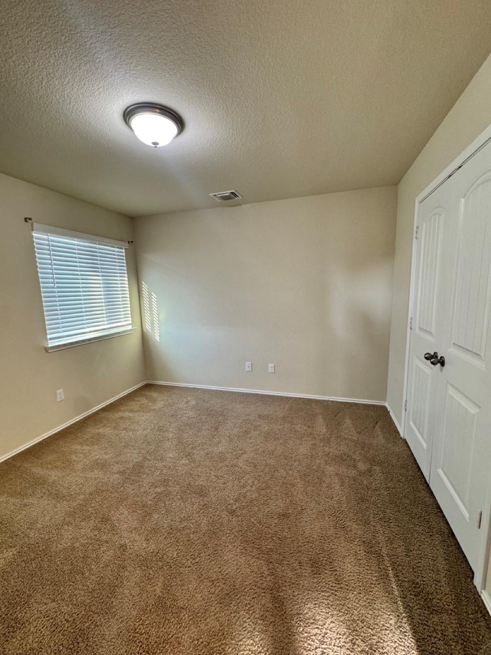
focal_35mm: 14
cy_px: 328
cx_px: 246
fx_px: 265
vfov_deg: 102.1
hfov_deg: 85.7
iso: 200
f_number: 2.2
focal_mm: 2.22
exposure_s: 1/60
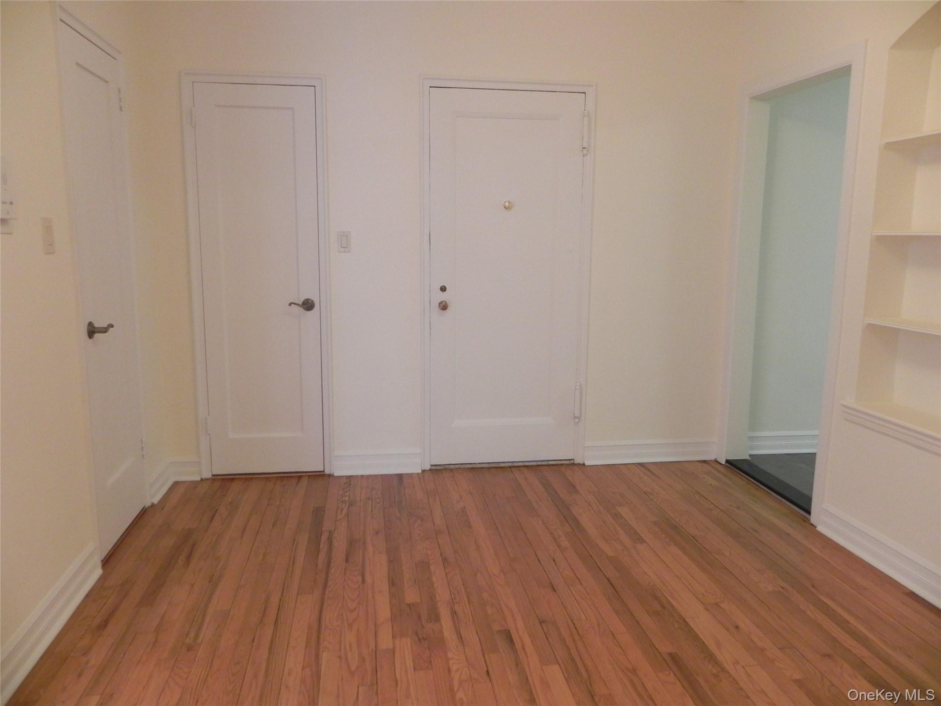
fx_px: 707
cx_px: 470
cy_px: 353
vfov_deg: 53.1
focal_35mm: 26
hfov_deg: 67.3
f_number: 2.8
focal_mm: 4.6
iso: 400
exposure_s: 1/31.7
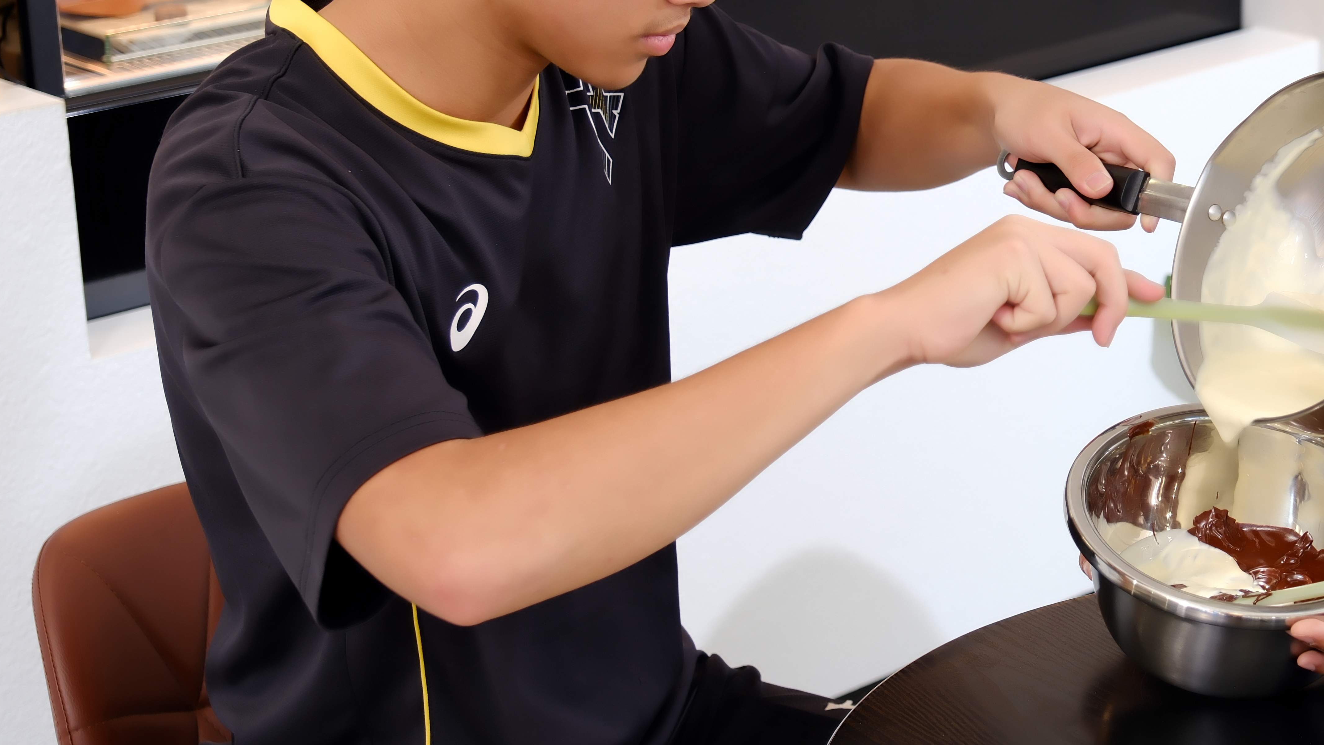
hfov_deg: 25.1
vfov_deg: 14.5
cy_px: 227
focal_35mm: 83
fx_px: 2914
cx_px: 1089
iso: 125
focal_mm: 29.2
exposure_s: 1/60
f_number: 2.8
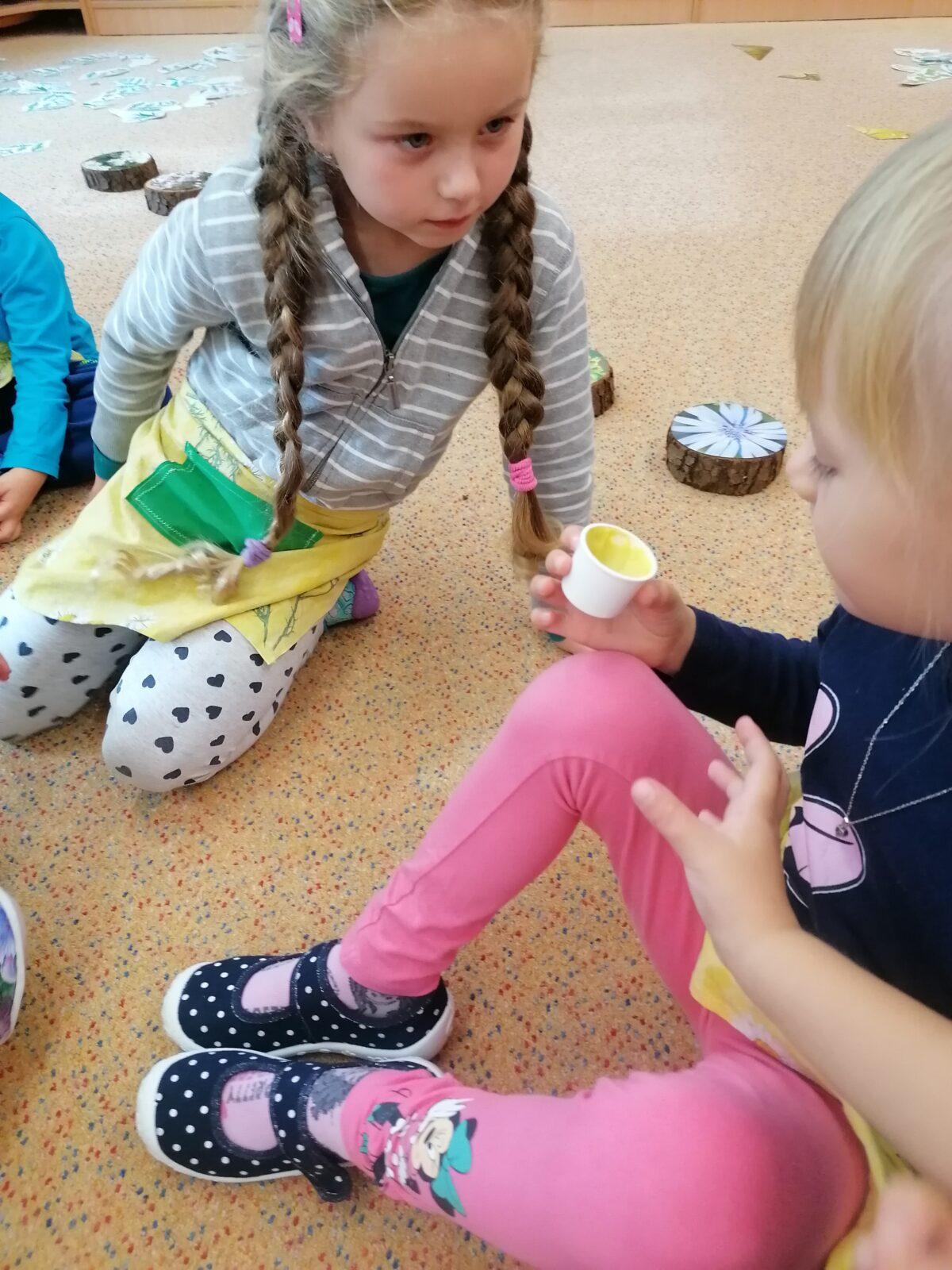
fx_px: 990
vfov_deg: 65.3
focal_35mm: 27
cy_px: 635
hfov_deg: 51.4
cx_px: 476
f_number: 1.8
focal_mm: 4.75
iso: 320
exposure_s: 1/100
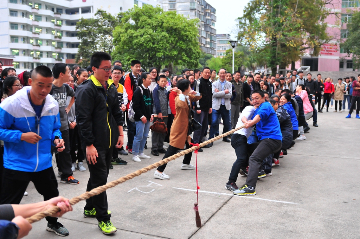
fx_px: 360
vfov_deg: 36.8
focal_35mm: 36
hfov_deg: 53.2
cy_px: 120
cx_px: 180
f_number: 2.8
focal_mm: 24
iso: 1250
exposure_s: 1/80
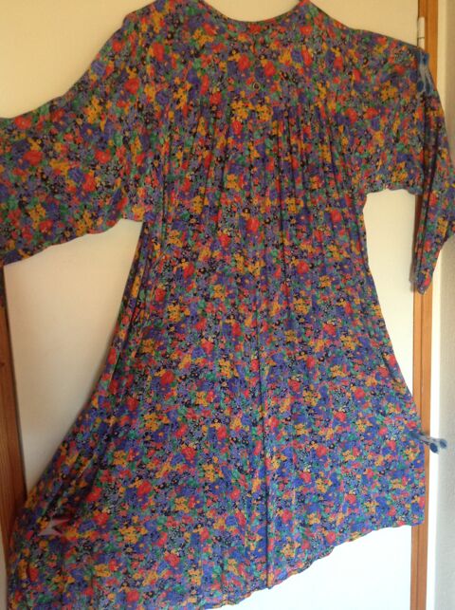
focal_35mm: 35
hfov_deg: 40.6
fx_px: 615
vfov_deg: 52.7
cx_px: 228
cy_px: 305
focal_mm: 4.28
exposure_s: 1/15
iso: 200
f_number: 2.4
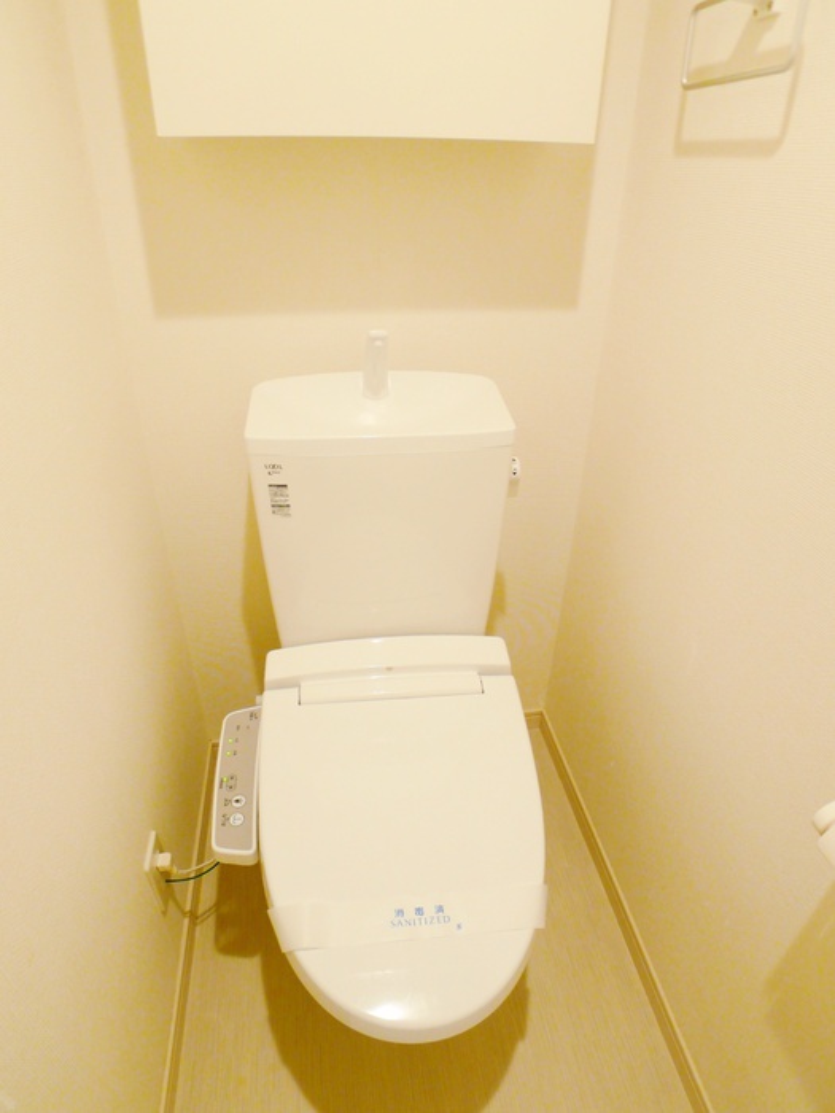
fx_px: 772
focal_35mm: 24
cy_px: 556
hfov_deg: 56.8
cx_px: 418
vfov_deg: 71.6
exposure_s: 1/25
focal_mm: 5.1
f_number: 2
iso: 80
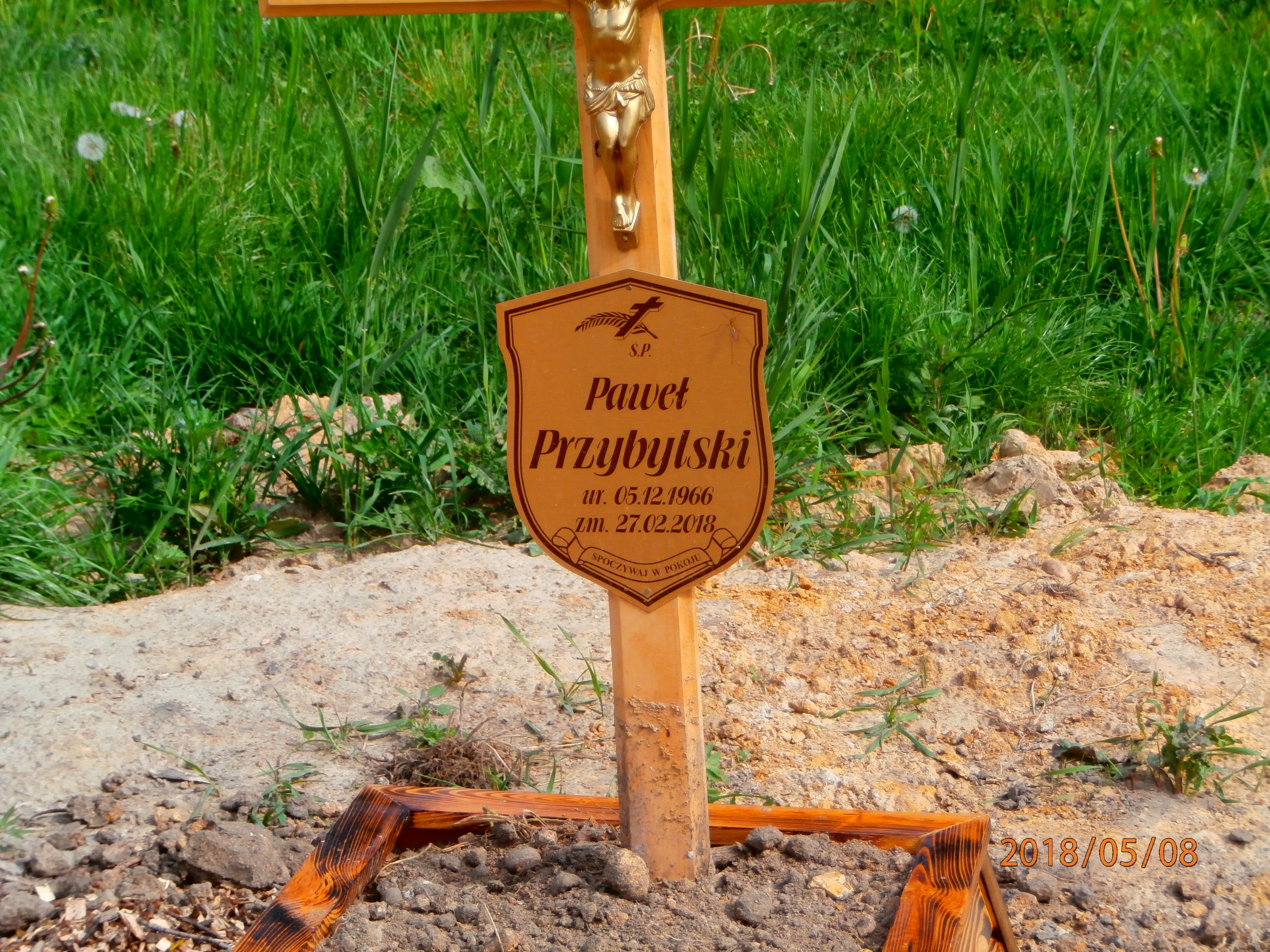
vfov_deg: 13.5
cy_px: 476
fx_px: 4036
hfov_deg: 17.9
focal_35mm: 110
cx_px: 635
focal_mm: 19.54
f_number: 5.4
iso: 100
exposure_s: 1/400
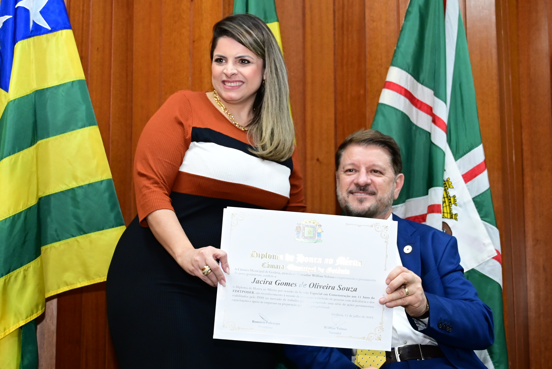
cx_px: 276
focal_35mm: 58
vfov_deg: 23.4
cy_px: 184
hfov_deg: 34.5
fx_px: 890
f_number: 4
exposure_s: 1/125
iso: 3200
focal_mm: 39
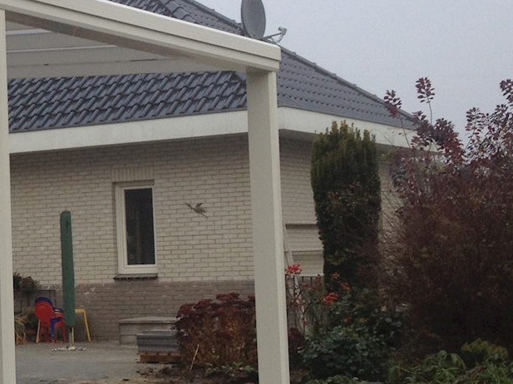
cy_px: 149
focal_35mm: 109
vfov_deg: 13.6
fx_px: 1614
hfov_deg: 17.2
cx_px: -117
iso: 64
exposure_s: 1/397
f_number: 2.4
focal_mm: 4.28
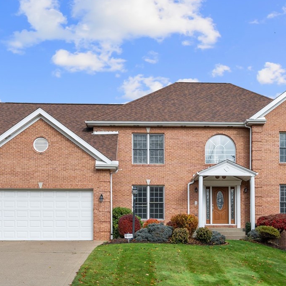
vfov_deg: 34.0
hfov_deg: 34.0
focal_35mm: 50
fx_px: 467
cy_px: 147
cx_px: 164
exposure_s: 1/1250
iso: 400
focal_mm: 25
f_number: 7.1
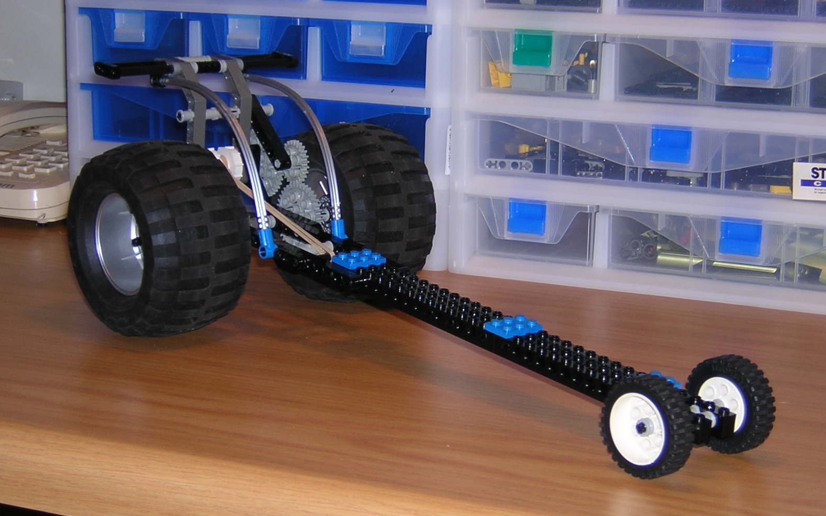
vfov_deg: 17.4
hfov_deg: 27.5
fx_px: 1688
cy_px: 232
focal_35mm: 75
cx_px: 414
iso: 100
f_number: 3.6
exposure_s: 1/60.1
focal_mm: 9.1
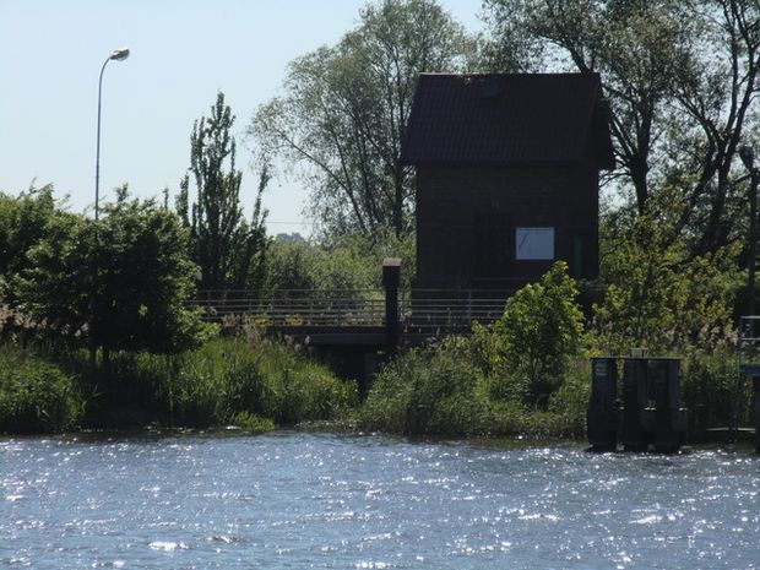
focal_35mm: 240
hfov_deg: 8.2
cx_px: 380
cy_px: 285
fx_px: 5269
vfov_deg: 6.2
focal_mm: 43
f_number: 5.7
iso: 64
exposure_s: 1/400
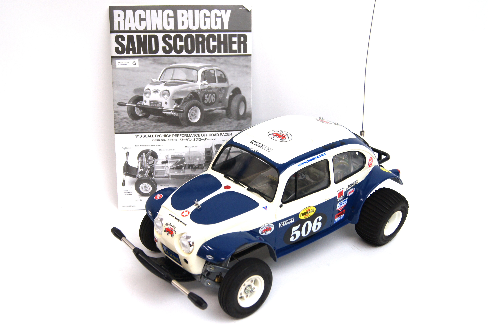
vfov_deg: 31.8
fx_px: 569
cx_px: 244
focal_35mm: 42
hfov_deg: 46.4
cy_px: 162
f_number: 6.3
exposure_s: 1/50
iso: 500
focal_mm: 28
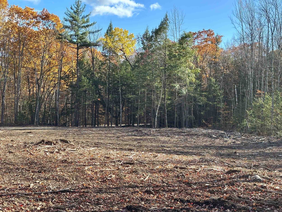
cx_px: 141
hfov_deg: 36.8
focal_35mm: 52
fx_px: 424
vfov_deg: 28.0
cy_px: 106
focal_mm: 5.96
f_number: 1.6
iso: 32
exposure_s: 1/500
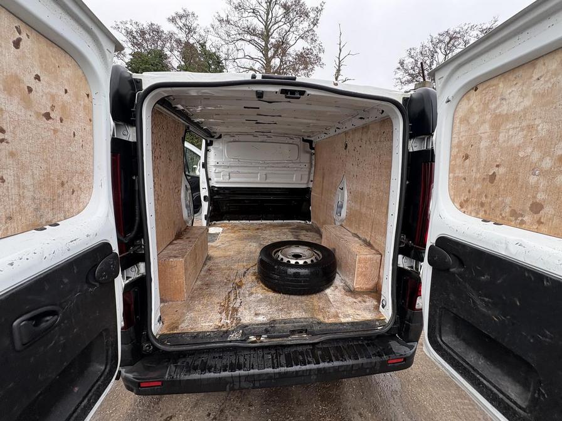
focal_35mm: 14
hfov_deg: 102.1
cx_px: 281
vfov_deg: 85.7
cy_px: 210
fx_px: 227
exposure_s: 1/163
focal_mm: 2.22
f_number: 2.2
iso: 64
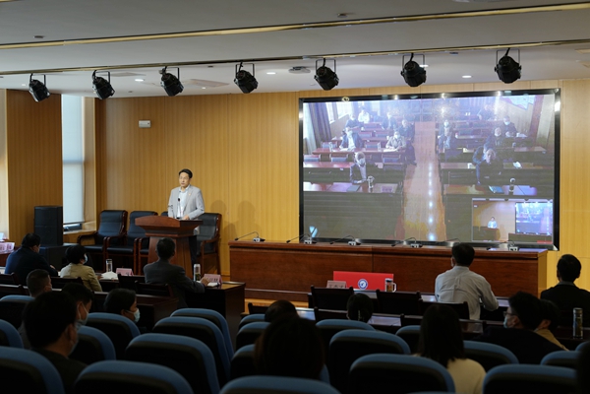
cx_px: 295
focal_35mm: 57
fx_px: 934
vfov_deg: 23.8
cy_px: 197
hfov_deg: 35.1
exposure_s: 1/125
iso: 500
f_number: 3.5
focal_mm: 57
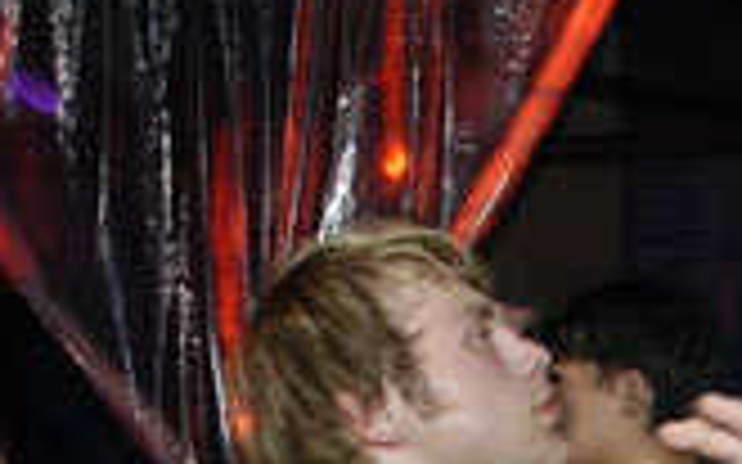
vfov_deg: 12.0
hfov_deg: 19.8
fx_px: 2022
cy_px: 836
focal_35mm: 100
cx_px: 836
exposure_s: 1/3
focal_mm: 18
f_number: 6.3
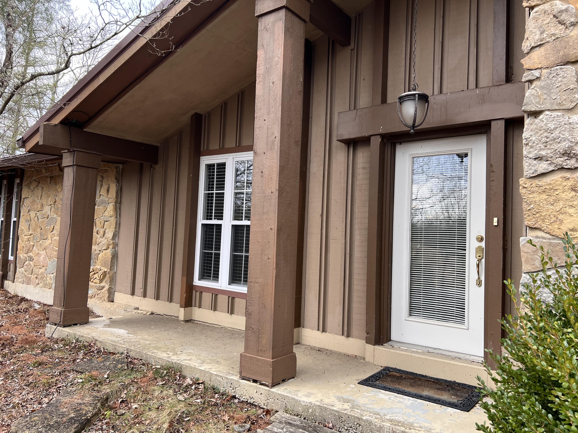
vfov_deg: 53.1
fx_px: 434
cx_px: 289
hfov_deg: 67.3
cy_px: 216
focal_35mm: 26
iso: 64
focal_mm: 5.7
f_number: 1.5
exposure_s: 1/121
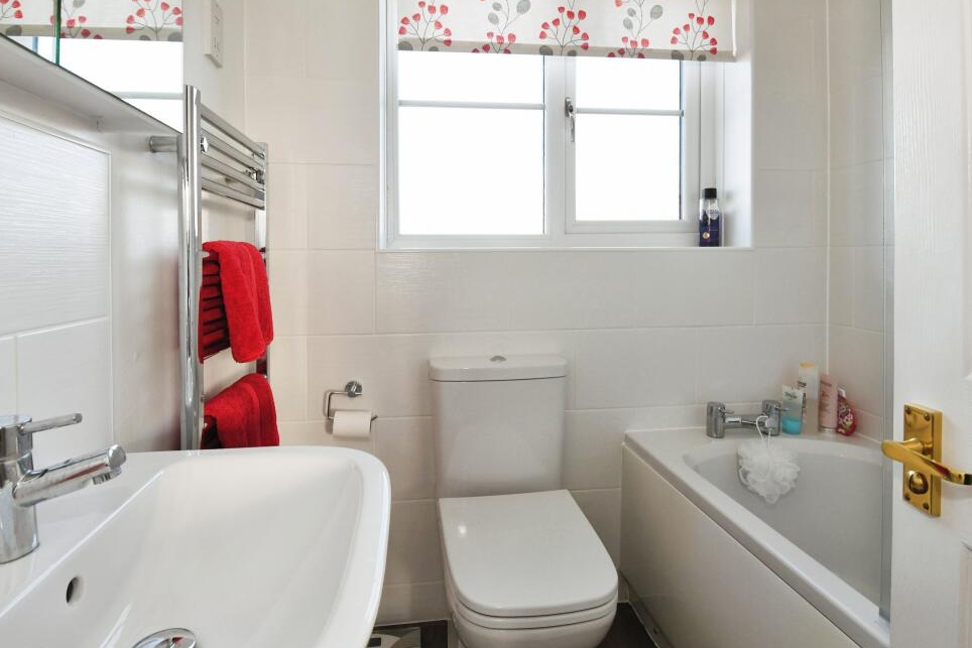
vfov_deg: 70.4
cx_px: 476
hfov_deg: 93.3
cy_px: 333
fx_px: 459
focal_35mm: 17
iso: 800
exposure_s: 1/80
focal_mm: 11
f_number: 7.1
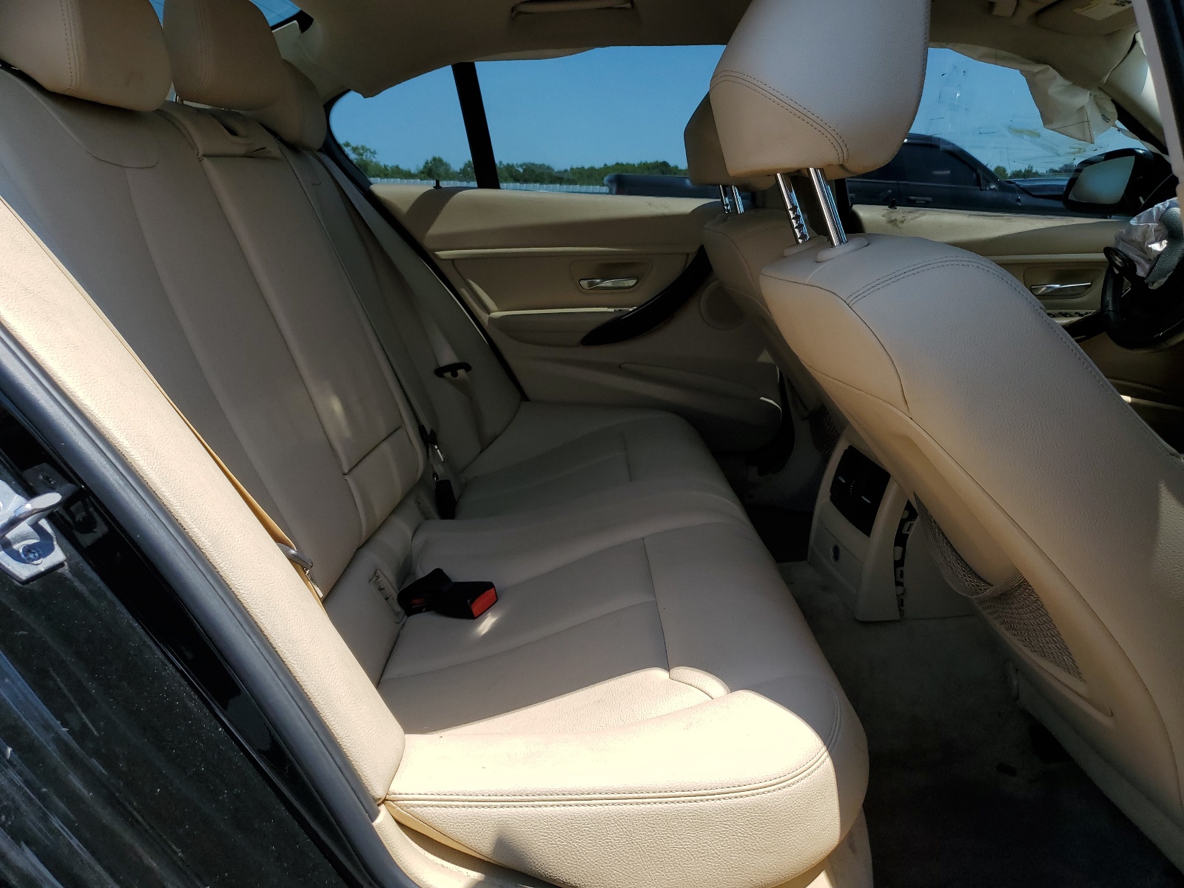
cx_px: 592
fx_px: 889
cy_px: 444
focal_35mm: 26
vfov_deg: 53.1
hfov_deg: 67.3
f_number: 1.5
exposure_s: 1/2000
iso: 50
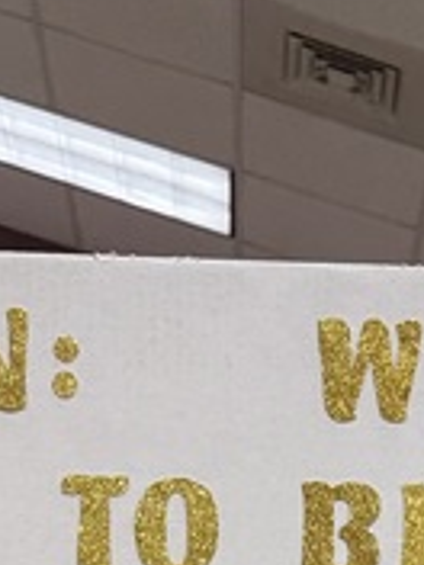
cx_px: 302
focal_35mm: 140
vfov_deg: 10.6
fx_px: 2286
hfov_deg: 10.6
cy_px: 1618
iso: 80
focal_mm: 6.76
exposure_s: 1/120
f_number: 1.78
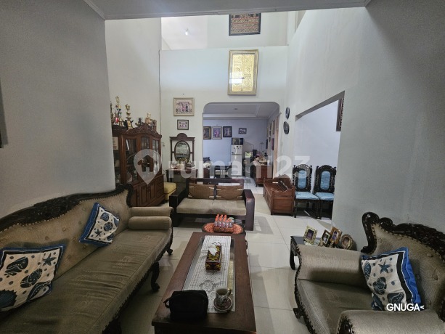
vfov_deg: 89.9
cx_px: 222
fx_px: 167
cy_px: 167
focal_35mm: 13
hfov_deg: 106.2
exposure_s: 1/33.3
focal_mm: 2.2
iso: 500
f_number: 2.2
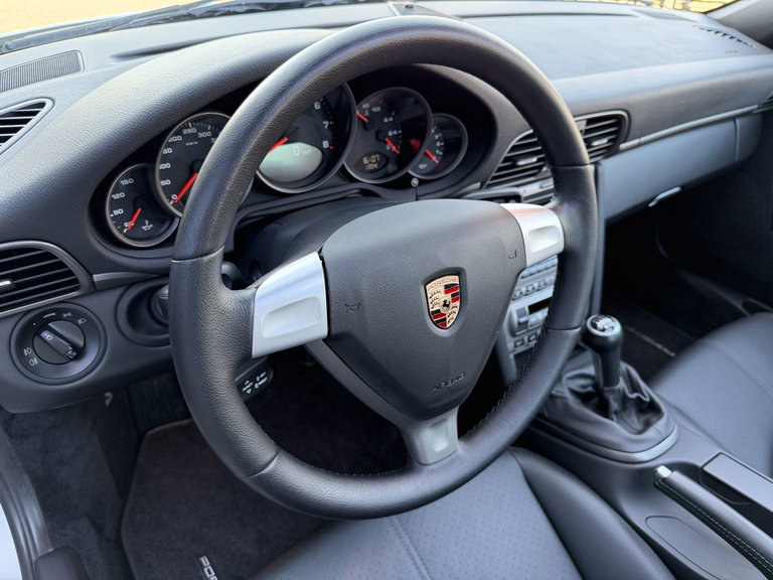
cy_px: 290
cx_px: 386
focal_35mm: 24
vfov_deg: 56.8
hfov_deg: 71.6
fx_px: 536
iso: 200
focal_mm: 6.76
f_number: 1.78
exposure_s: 1/112
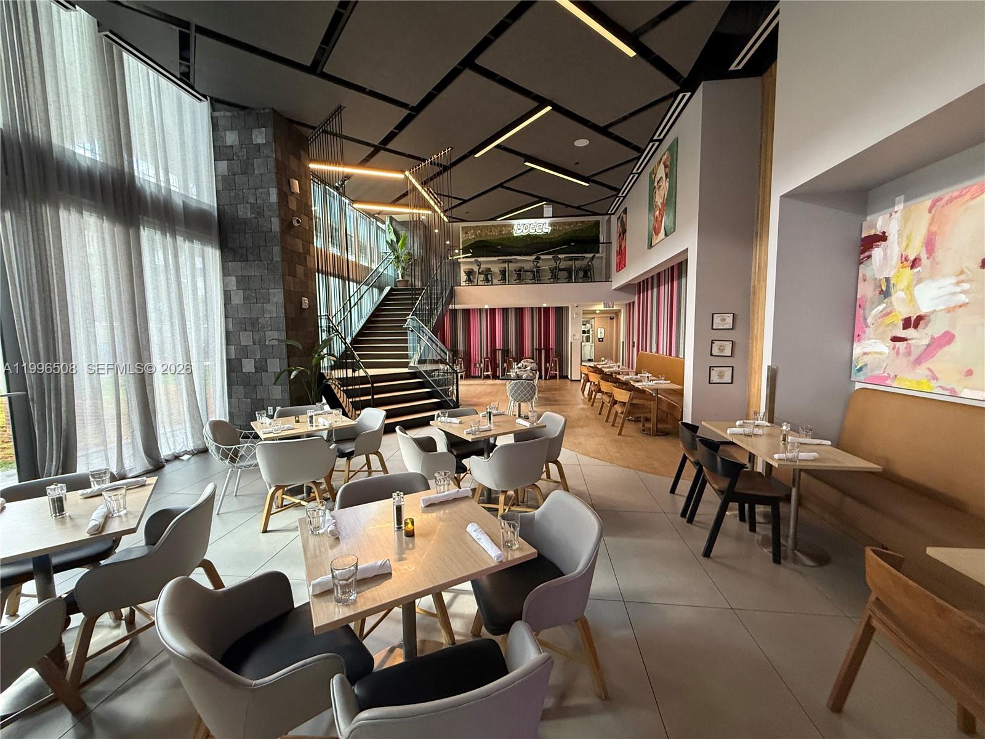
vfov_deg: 85.7
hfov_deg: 102.1
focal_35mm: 14
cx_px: 492
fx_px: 398
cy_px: 370
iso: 400
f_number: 2.2
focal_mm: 2.22
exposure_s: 1/60
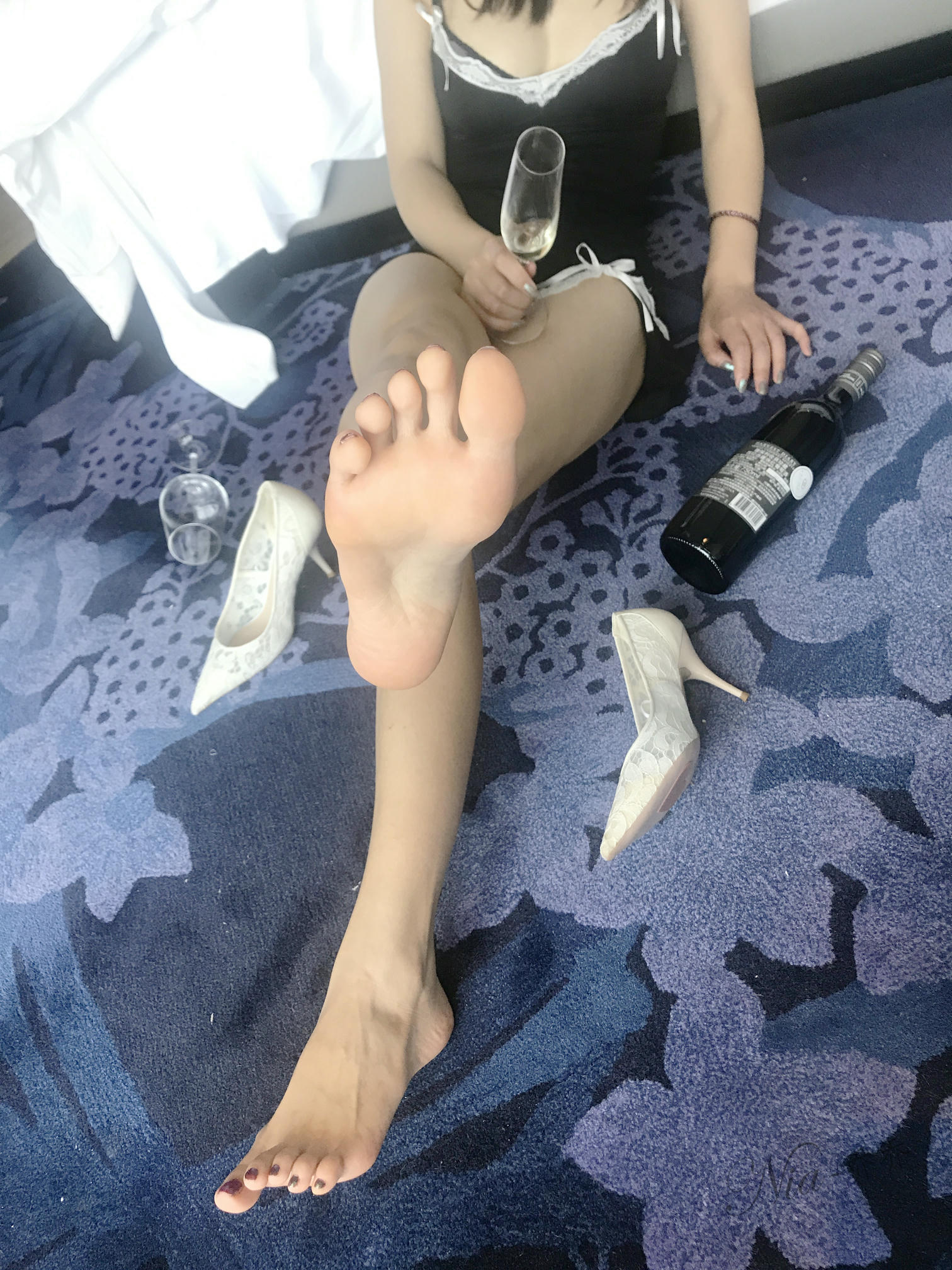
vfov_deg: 63.4
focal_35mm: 28
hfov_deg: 49.7
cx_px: 476
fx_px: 1027
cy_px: 635
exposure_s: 1/33
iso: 25
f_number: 1.8
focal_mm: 3.99
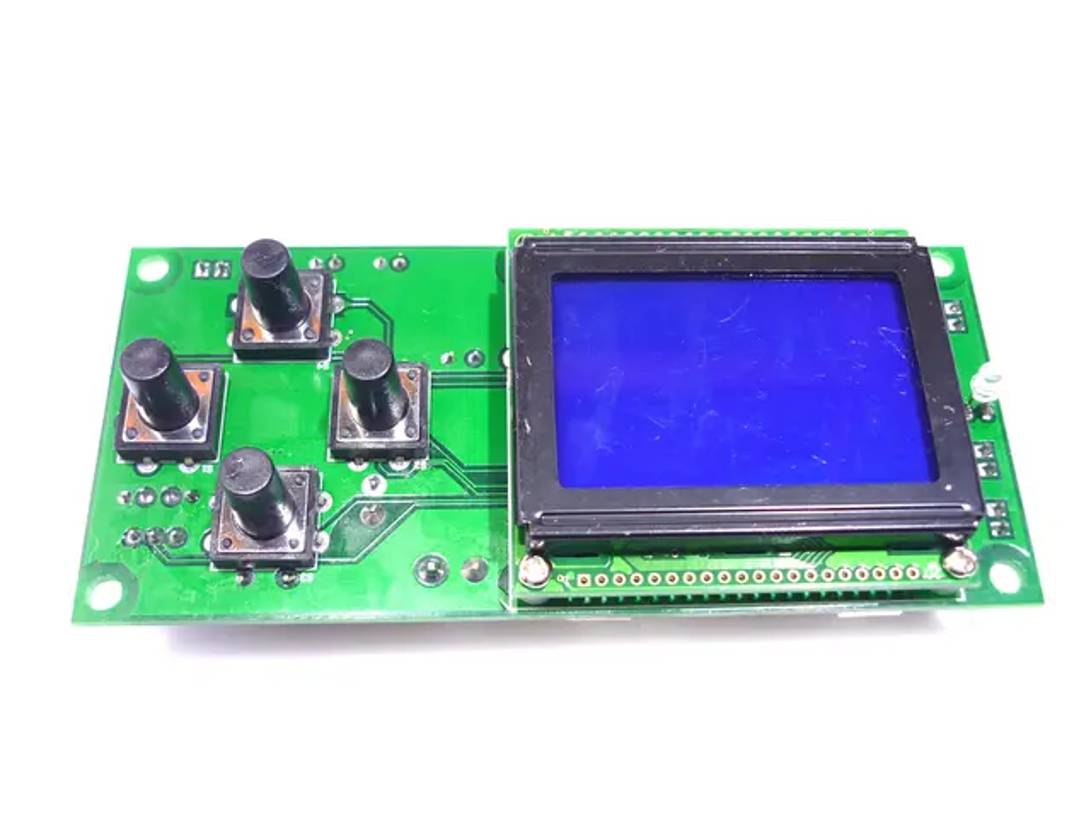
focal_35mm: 33
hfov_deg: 55.4
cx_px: 546
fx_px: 1040
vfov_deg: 42.9
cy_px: 409
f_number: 2.8
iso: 80
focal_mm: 5.5
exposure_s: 1/50
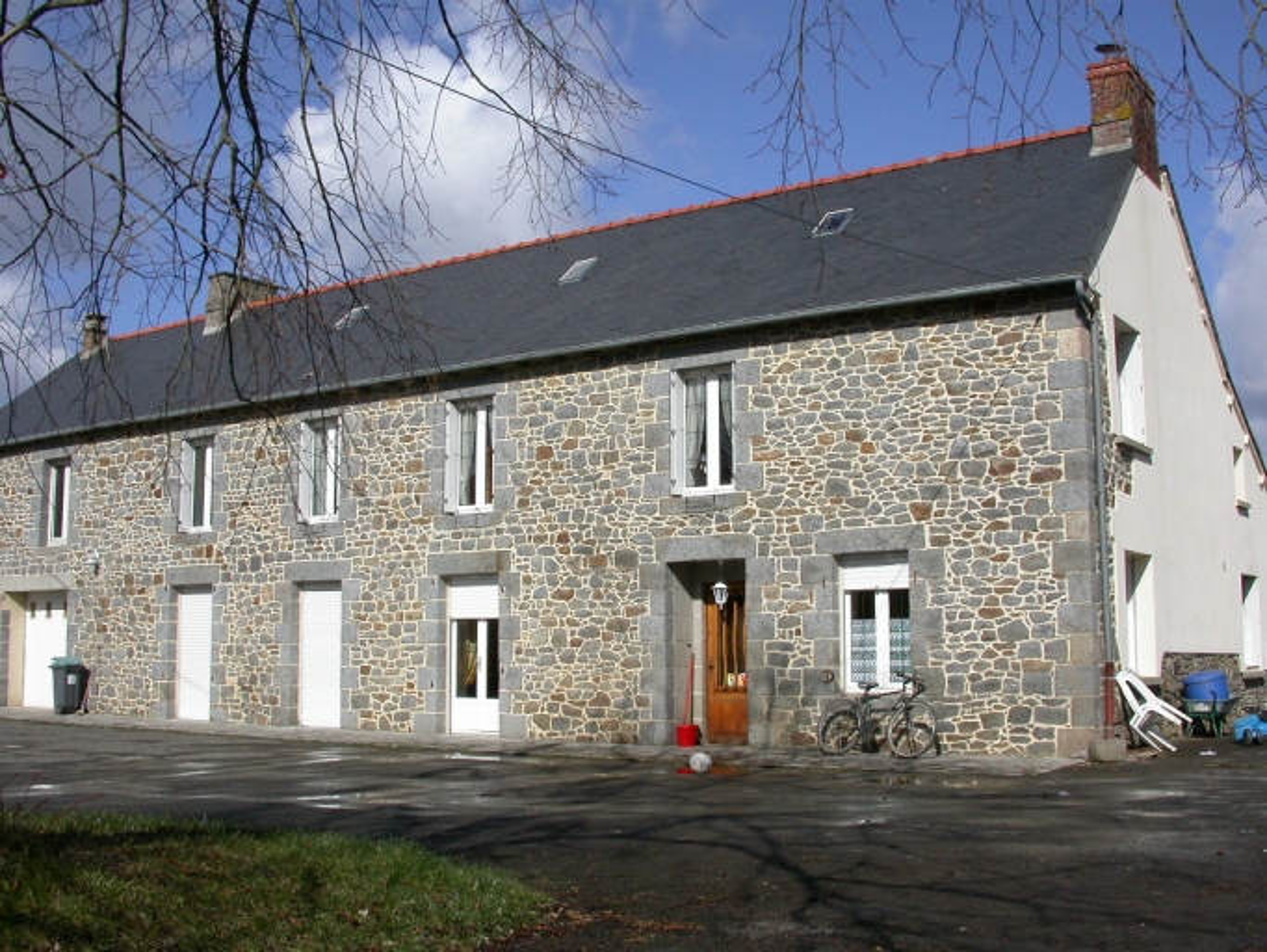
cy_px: 476
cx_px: 634
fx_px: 1391
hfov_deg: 49.0
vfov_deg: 37.7
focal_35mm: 38
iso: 100
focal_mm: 7.85
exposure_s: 1/607
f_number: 7.5
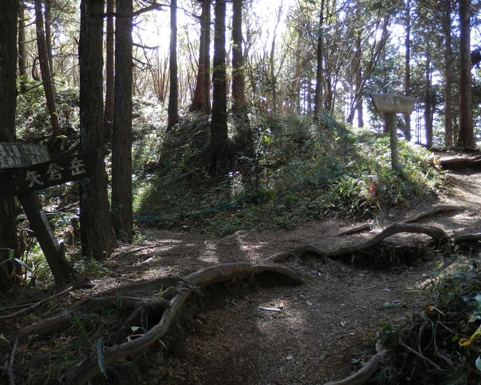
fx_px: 384
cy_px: 187
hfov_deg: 64.0
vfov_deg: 53.2
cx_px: 257
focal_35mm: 27
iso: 80
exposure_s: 1/30
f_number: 3
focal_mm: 4.5
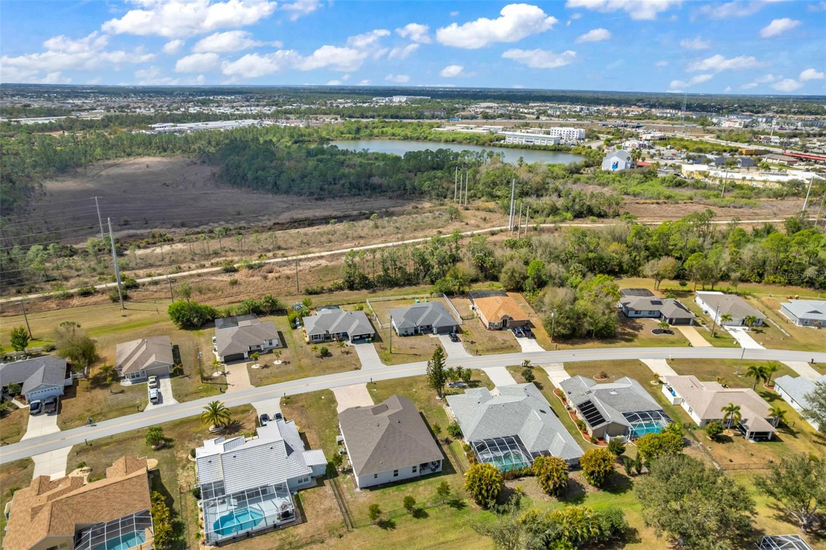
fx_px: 504
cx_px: 413
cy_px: 275
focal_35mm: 22
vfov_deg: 57.2
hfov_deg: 78.6
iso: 100
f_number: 2.8
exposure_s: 1/2000
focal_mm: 8.38
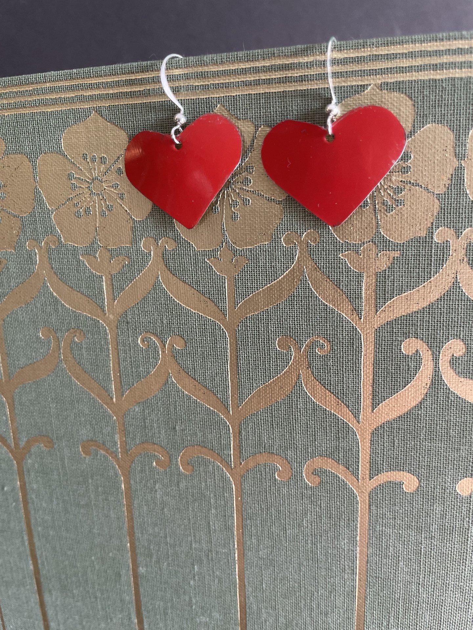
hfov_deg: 53.1
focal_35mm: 26
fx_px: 474
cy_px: 315
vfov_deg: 67.3
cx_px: 236
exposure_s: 1/60
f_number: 1.6
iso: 125
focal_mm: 4.2
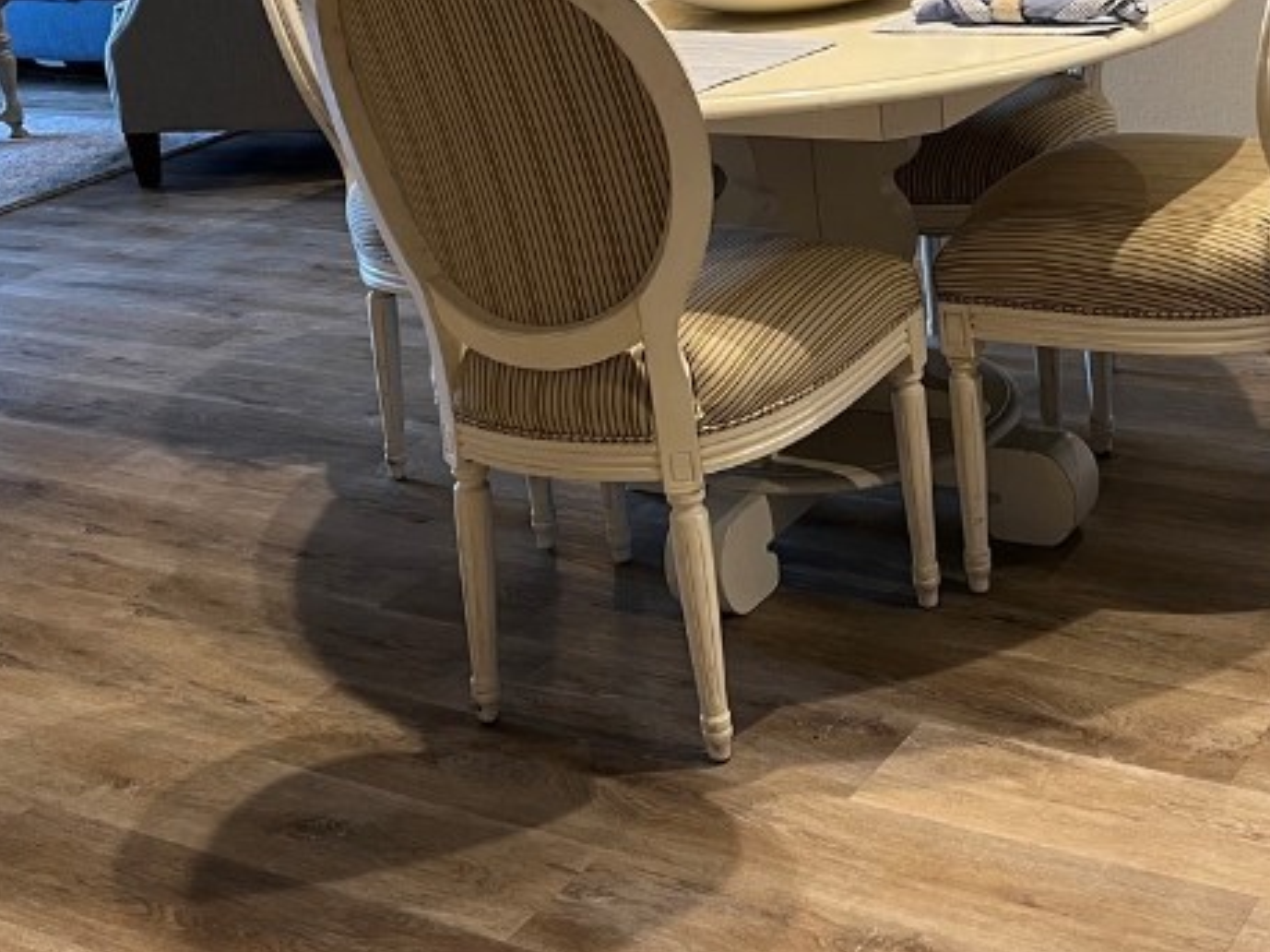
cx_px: 855
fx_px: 2127
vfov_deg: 24.8
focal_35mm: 58
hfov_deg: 32.9
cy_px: 172
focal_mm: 5.7
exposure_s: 1/60
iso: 200
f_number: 1.5
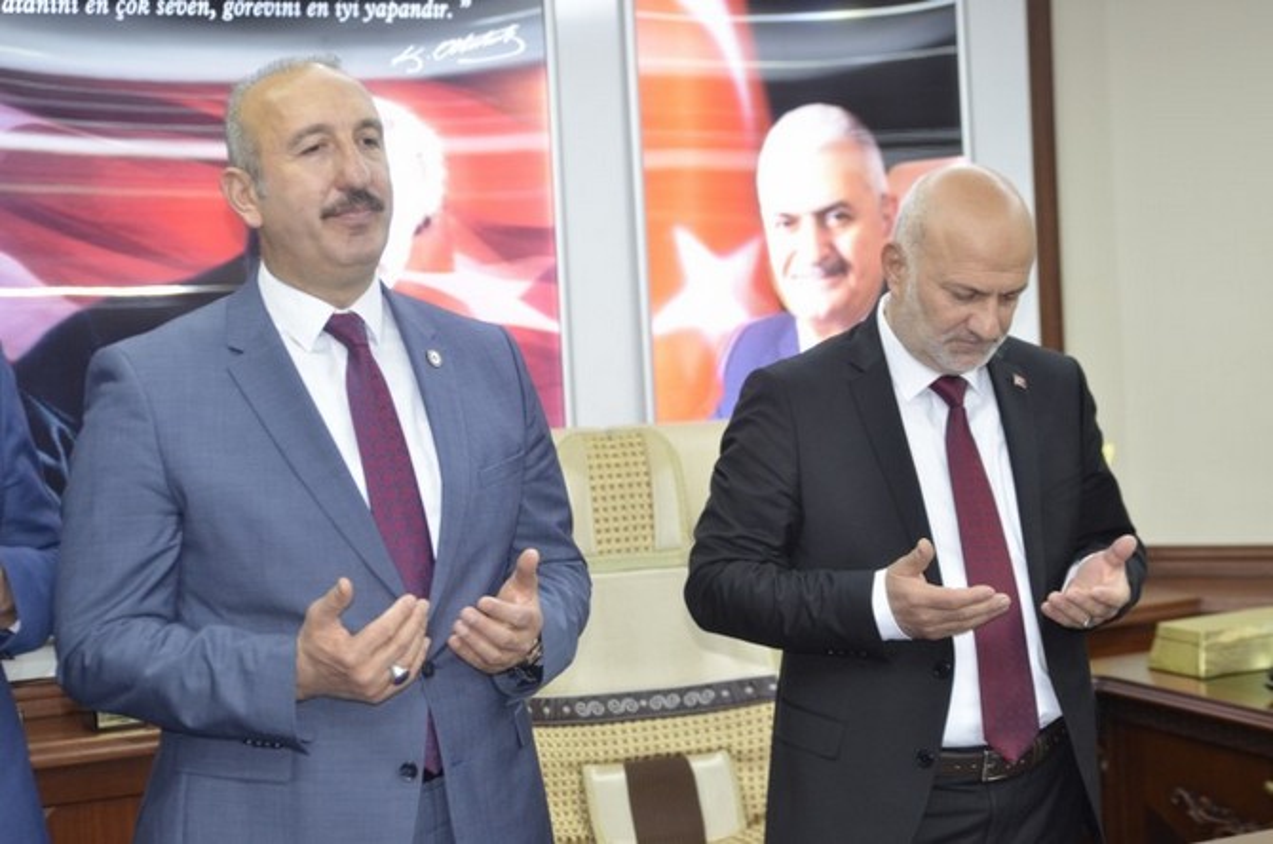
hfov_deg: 30.6
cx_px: 636
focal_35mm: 66
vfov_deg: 20.5
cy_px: 422
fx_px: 2329
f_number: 2.8
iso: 800
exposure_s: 1/60
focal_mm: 44
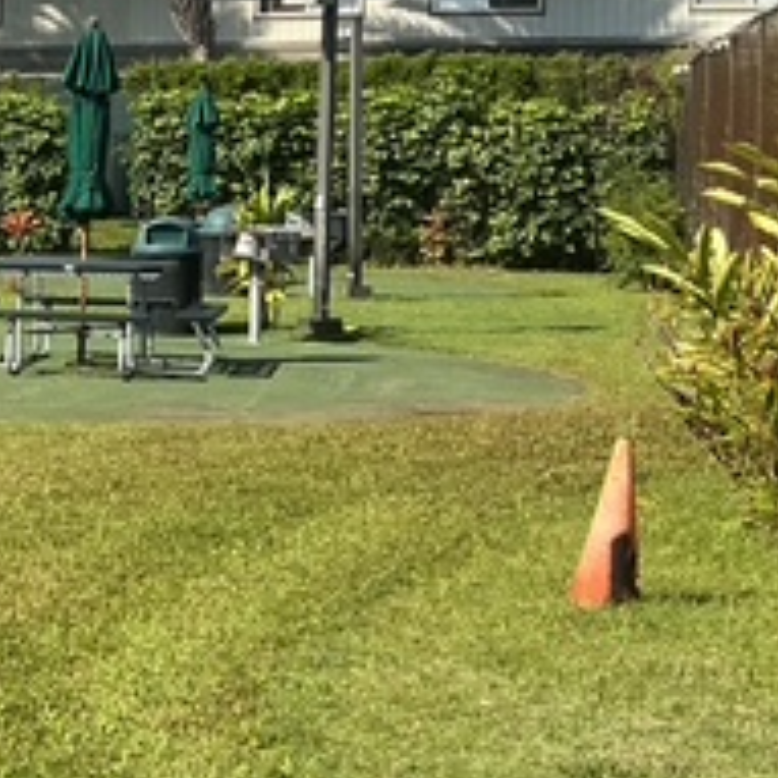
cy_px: 261
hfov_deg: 18.0
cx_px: -391
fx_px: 2187
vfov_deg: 20.1
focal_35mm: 86
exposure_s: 1/1311
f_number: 1.8
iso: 25
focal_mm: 3
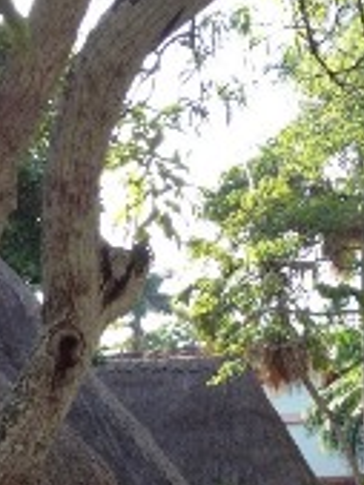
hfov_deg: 14.5
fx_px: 1428
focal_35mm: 102
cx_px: 193
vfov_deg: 18.6
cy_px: 505
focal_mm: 4.28
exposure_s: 1/213
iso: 50
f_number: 2.4
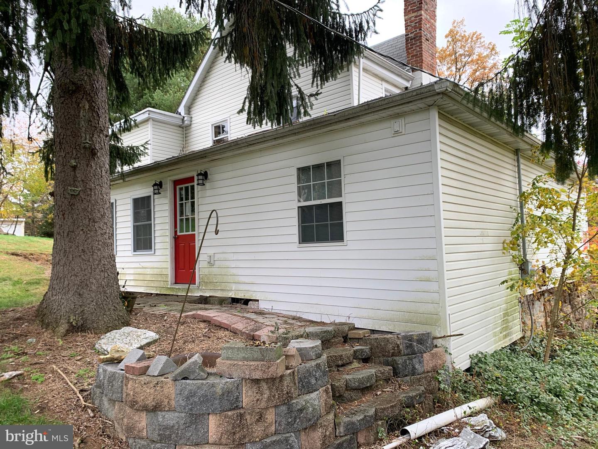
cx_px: 299
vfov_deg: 53.1
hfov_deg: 67.3
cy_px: 224
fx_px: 449
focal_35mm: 26
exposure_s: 1/121
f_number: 1.8
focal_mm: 4.25
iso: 64
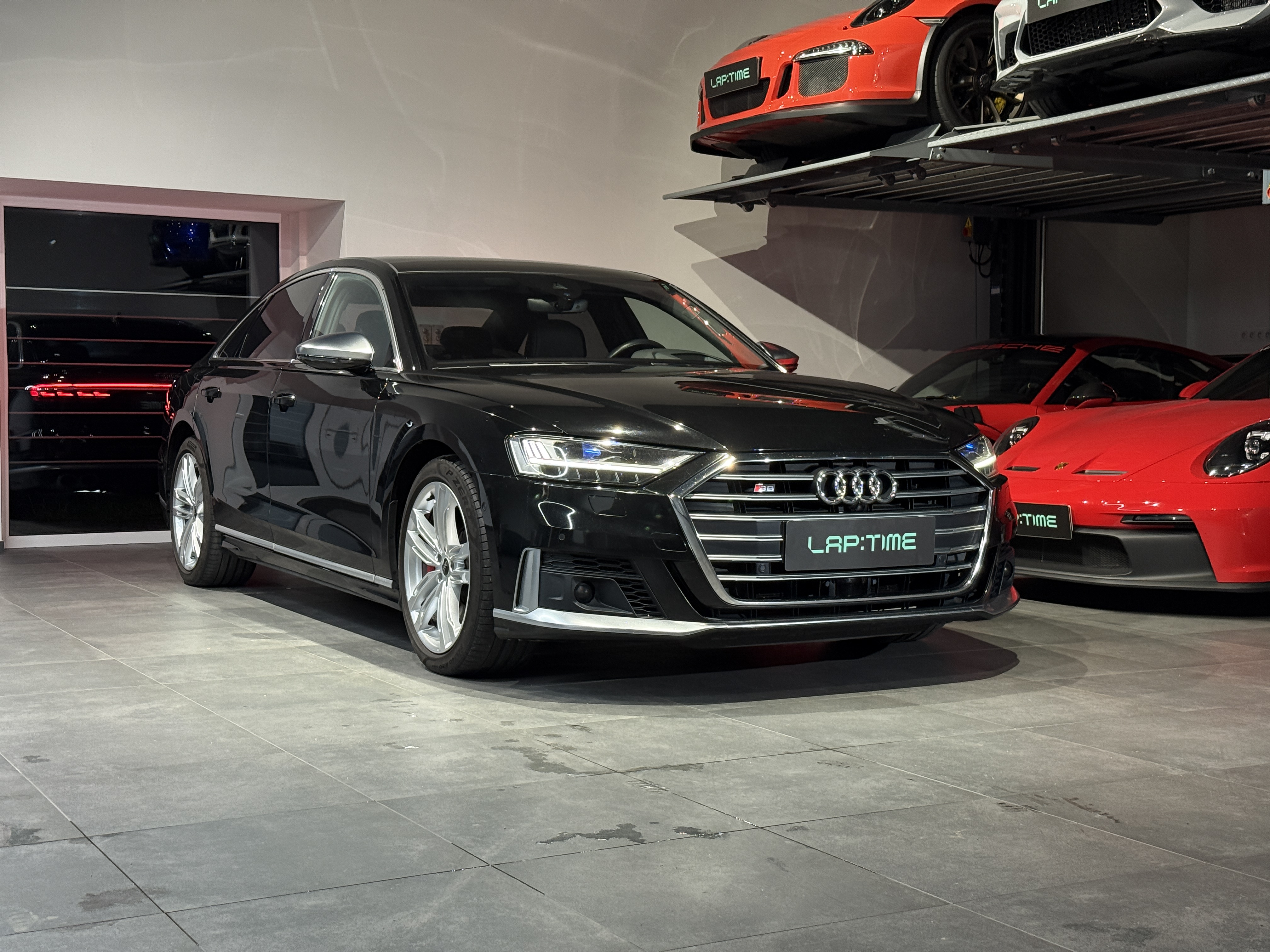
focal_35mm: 48
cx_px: 635
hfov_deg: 39.7
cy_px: 476
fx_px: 1761
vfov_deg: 30.3
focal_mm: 6.76
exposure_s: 1/54
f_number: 1.78
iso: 200
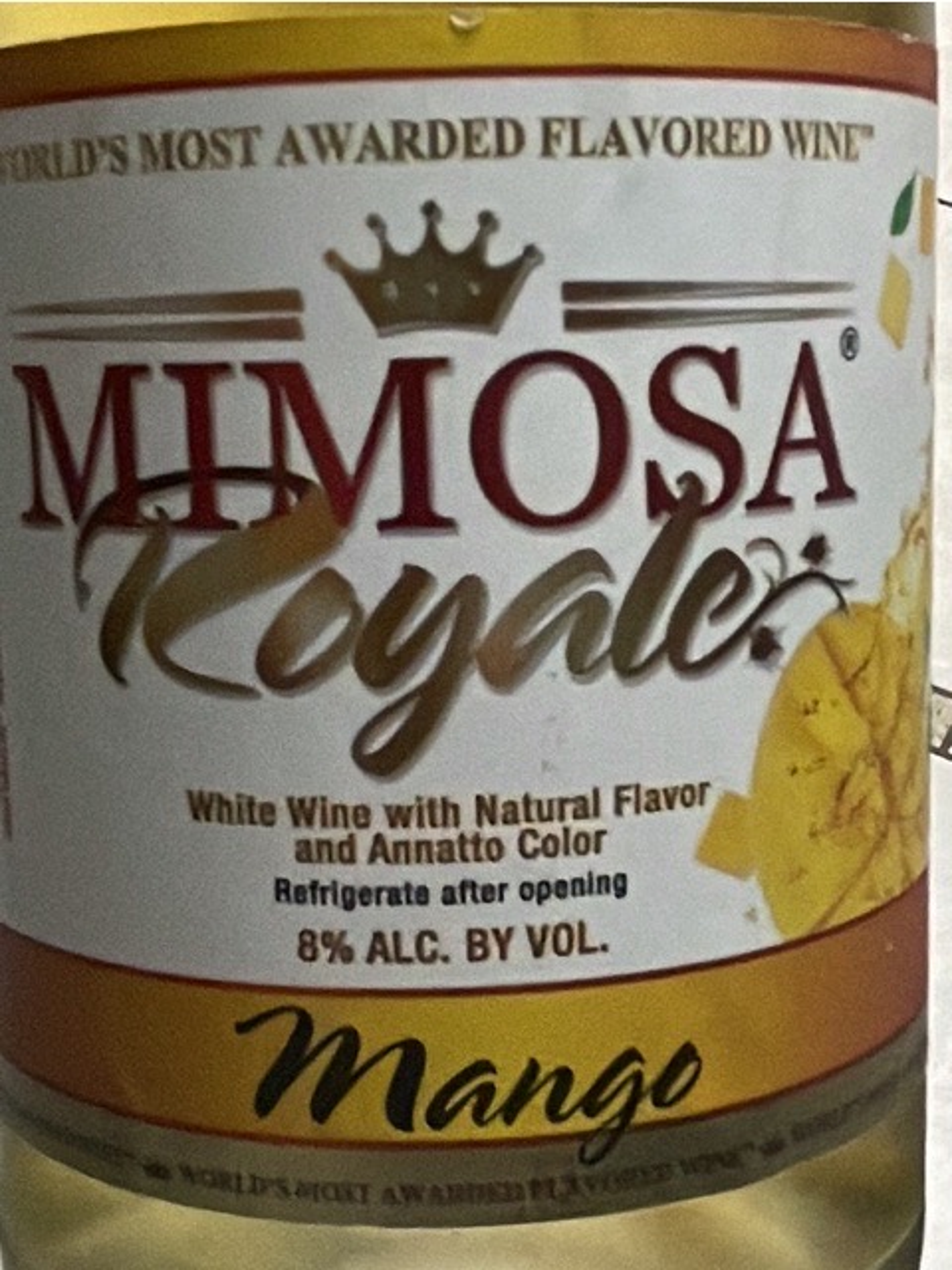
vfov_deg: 65.3
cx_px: 476
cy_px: 635
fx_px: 990
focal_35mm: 27
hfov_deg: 51.4
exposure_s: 1/60
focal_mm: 1.54
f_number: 2.4
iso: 400
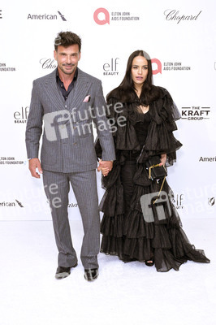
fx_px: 361
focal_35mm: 40
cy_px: 162
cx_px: 108
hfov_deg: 33.3
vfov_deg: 48.5
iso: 4500
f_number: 5.6
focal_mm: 40
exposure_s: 1/250
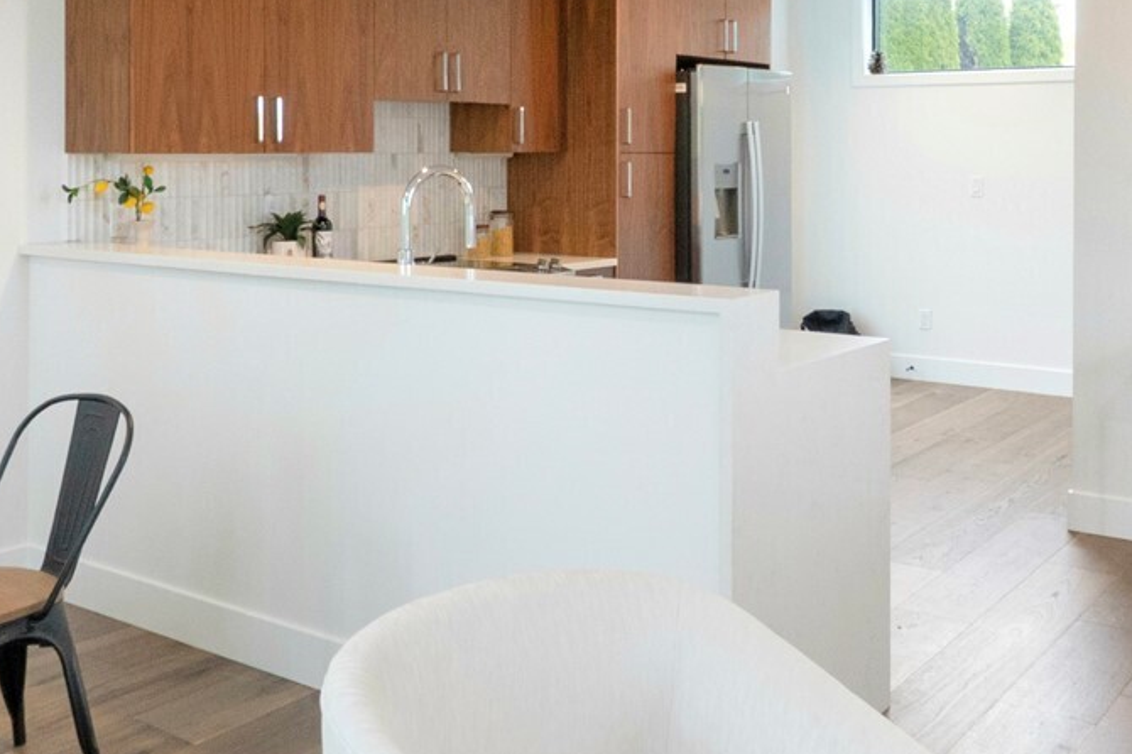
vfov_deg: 34.6
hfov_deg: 50.7
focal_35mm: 38
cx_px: 596
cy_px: 234
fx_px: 1194
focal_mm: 10
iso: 1000
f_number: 10
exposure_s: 1/20
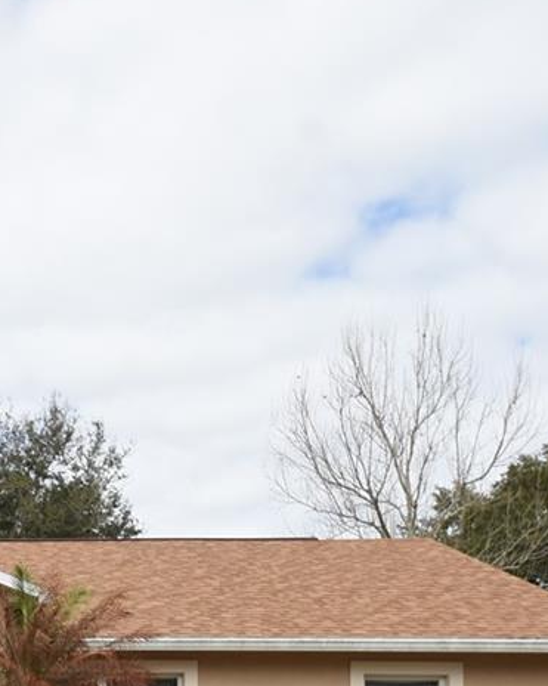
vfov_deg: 30.7
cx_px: -239
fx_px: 1132
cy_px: 723
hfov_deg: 22.9
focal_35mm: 56
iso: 100
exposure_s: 1/200
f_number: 7.1
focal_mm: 11.5
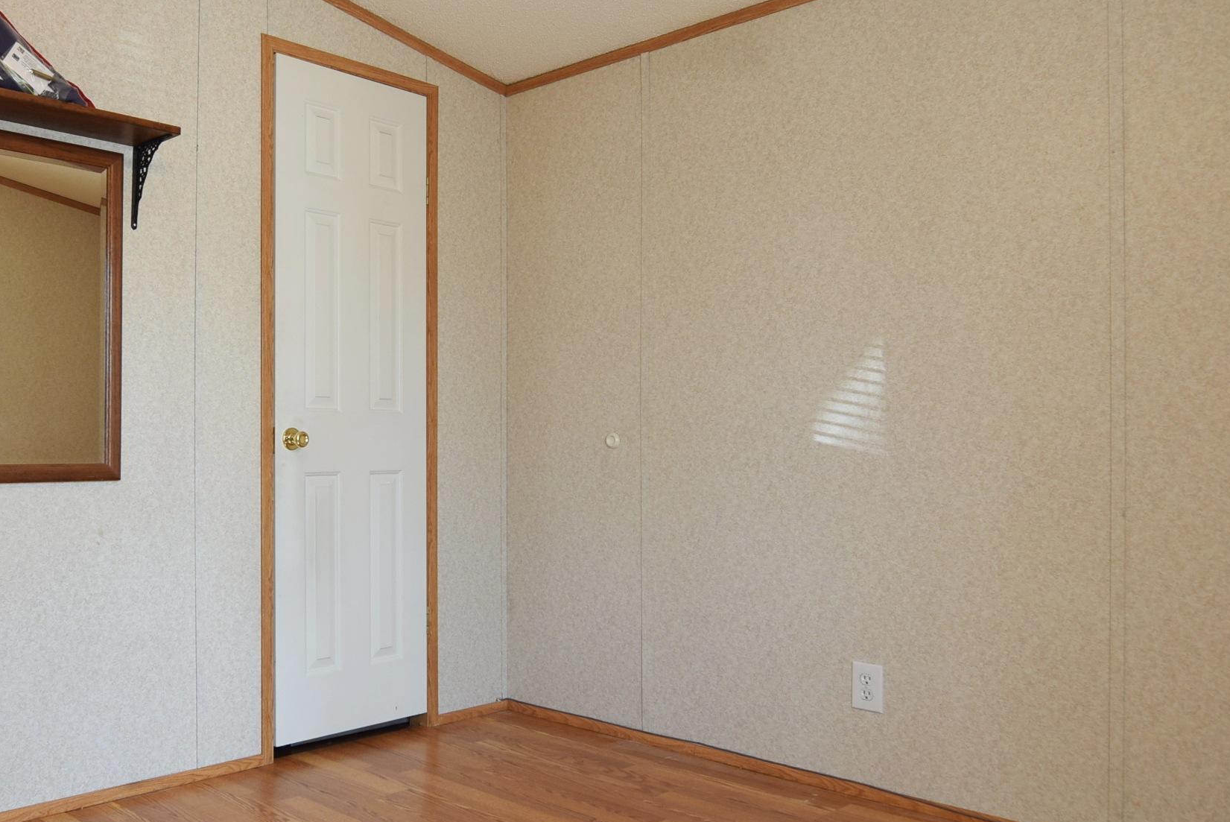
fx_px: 1022
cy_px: 434
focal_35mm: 30
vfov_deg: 43.8
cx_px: 351
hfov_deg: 59.6
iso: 400
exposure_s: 1/80
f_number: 4.5
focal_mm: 11
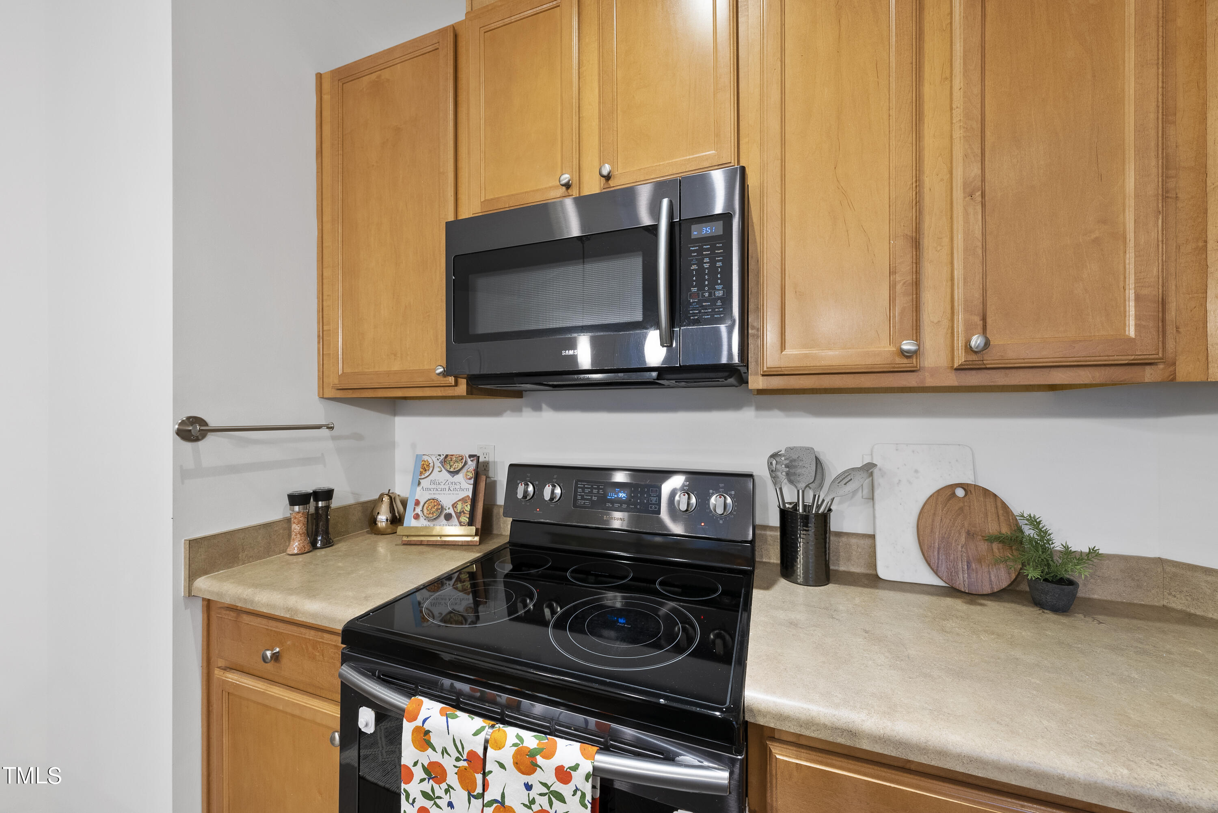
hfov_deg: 112.6
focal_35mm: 12
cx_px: 609
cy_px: 406
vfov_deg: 90.1
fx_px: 406
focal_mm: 12
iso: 400
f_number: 7.1
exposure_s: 1/1.67
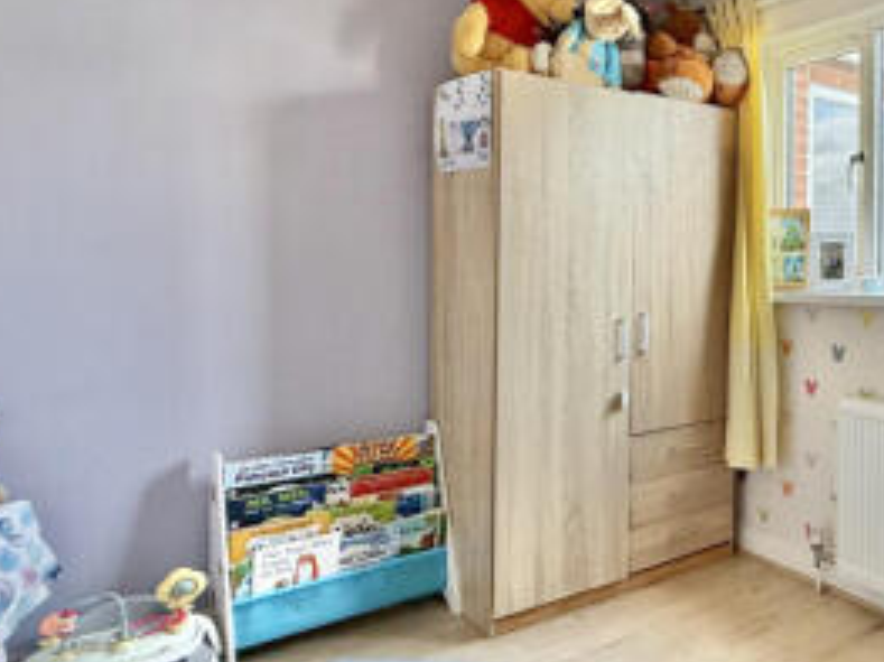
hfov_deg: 51.6
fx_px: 791
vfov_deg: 45.2
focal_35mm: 31
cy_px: 267
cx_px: 795
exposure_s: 1/99
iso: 80
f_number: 2.2
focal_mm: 2.22
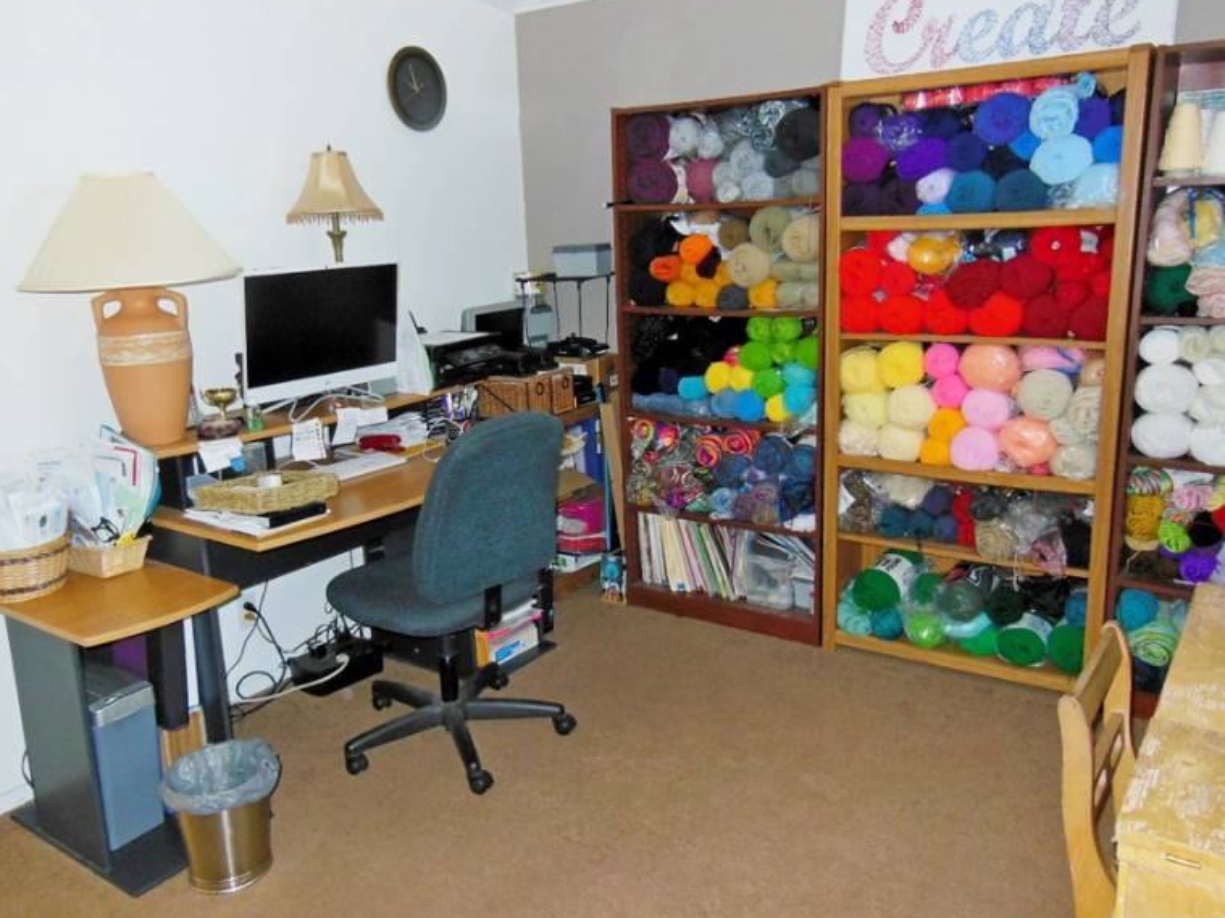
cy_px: 444
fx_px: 991
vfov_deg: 49.7
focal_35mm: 28
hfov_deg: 63.4
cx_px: 581
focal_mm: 4.5
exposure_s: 1/25
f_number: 3.5
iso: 400
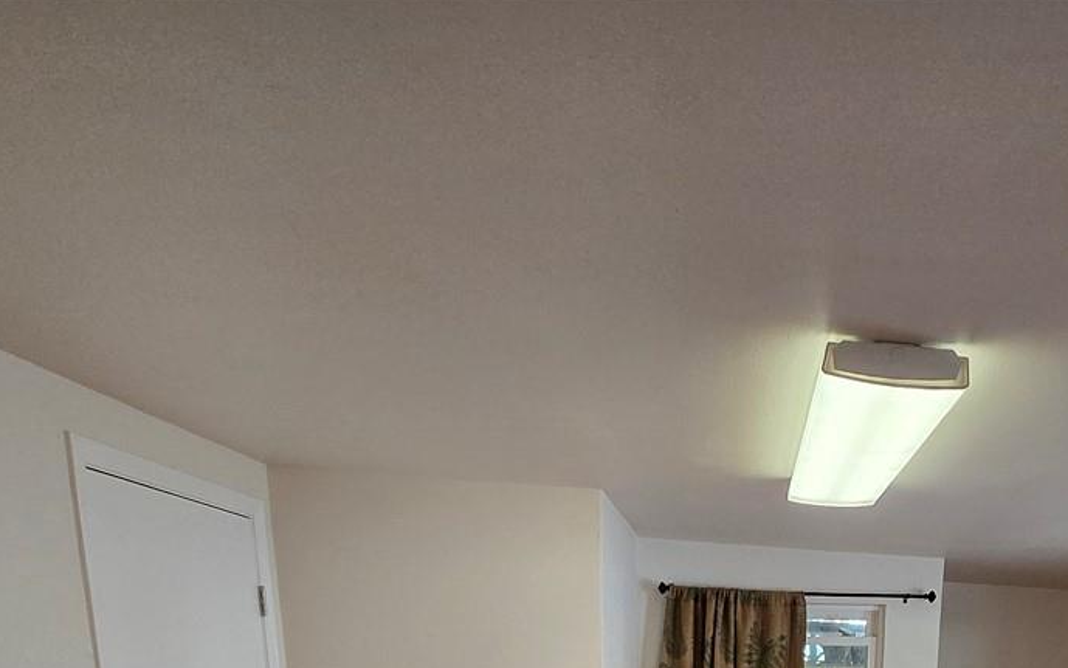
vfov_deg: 29.4
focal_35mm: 32
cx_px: 763
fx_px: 932
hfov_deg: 57.5
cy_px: 922
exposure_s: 1/60
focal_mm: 1.7
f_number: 2.2
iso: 64
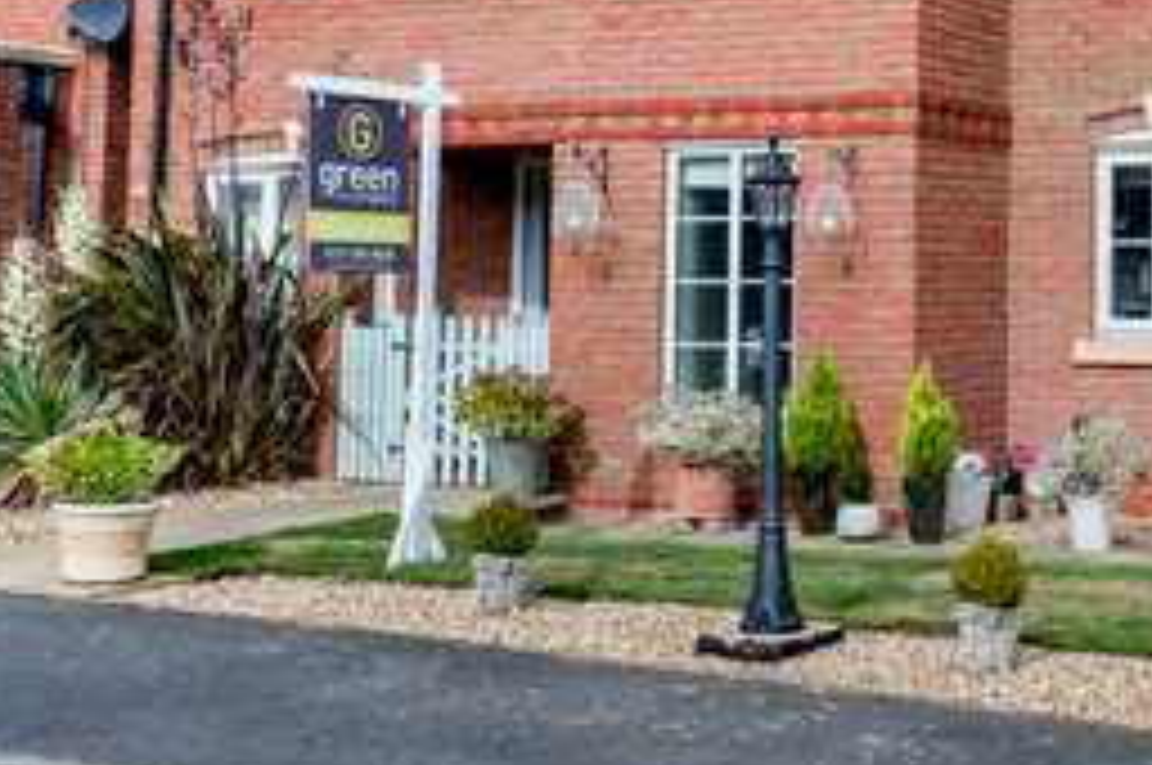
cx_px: 1260
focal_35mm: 63
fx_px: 2013
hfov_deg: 29.0
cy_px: 119
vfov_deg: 21.2
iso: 200
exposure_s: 1/480
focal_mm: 15
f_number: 6.4
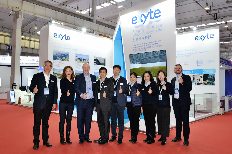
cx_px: 116
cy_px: 77
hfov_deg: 61.9
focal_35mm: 30
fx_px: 193
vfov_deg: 43.6
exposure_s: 1/60
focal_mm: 20
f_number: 8
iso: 800
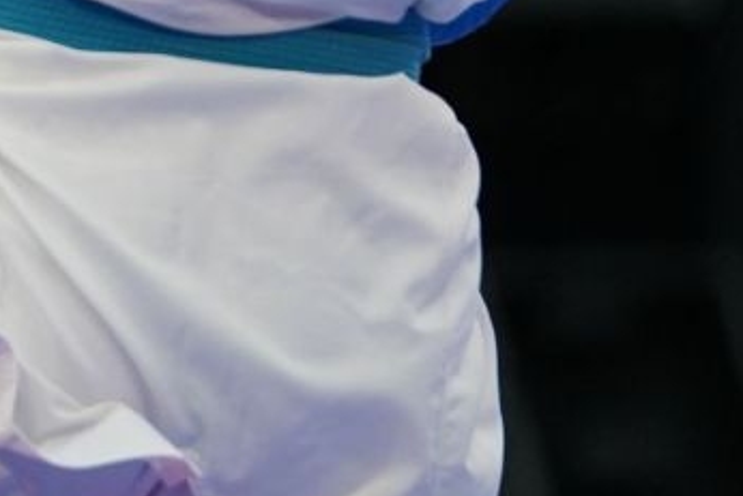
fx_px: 18024
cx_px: -271
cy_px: -208
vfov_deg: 1.6
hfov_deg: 2.4
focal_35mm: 873
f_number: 2.8
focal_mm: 168
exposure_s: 1/1000
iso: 1250
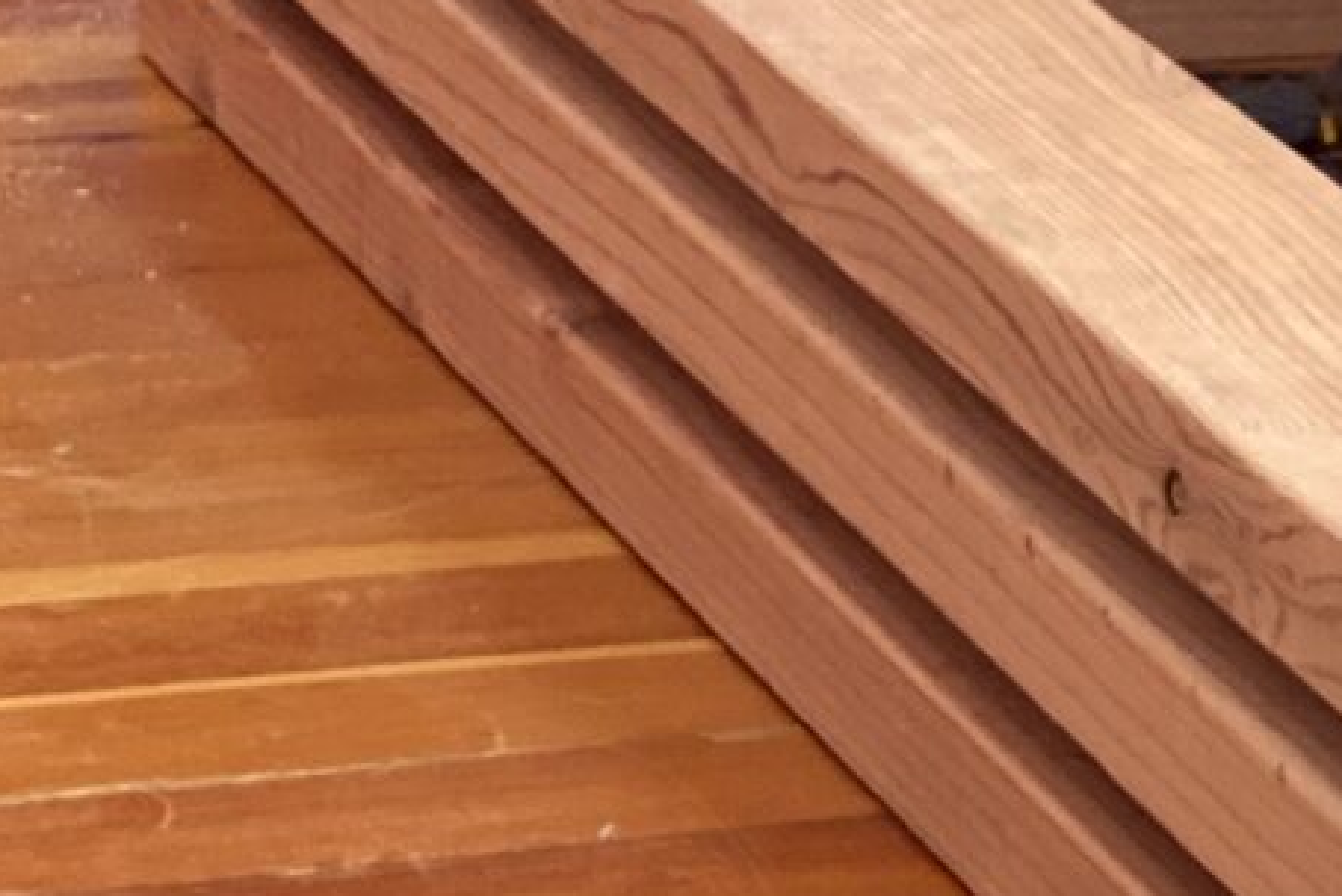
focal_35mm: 305
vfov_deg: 4.5
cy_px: -355
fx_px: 11373
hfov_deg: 6.5
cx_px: 2773
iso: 250
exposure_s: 1/80
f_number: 2
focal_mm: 6
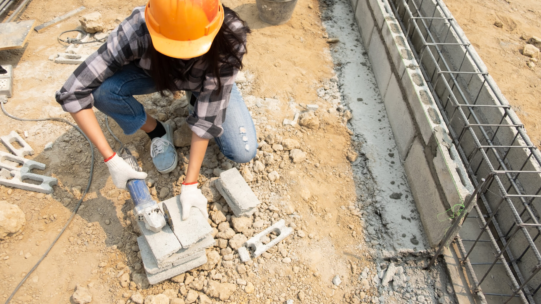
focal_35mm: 29
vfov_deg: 40.0
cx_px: 277
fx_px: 416
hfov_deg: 66.1
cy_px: 123
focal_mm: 18
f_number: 2.8
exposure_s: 1/1600
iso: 200
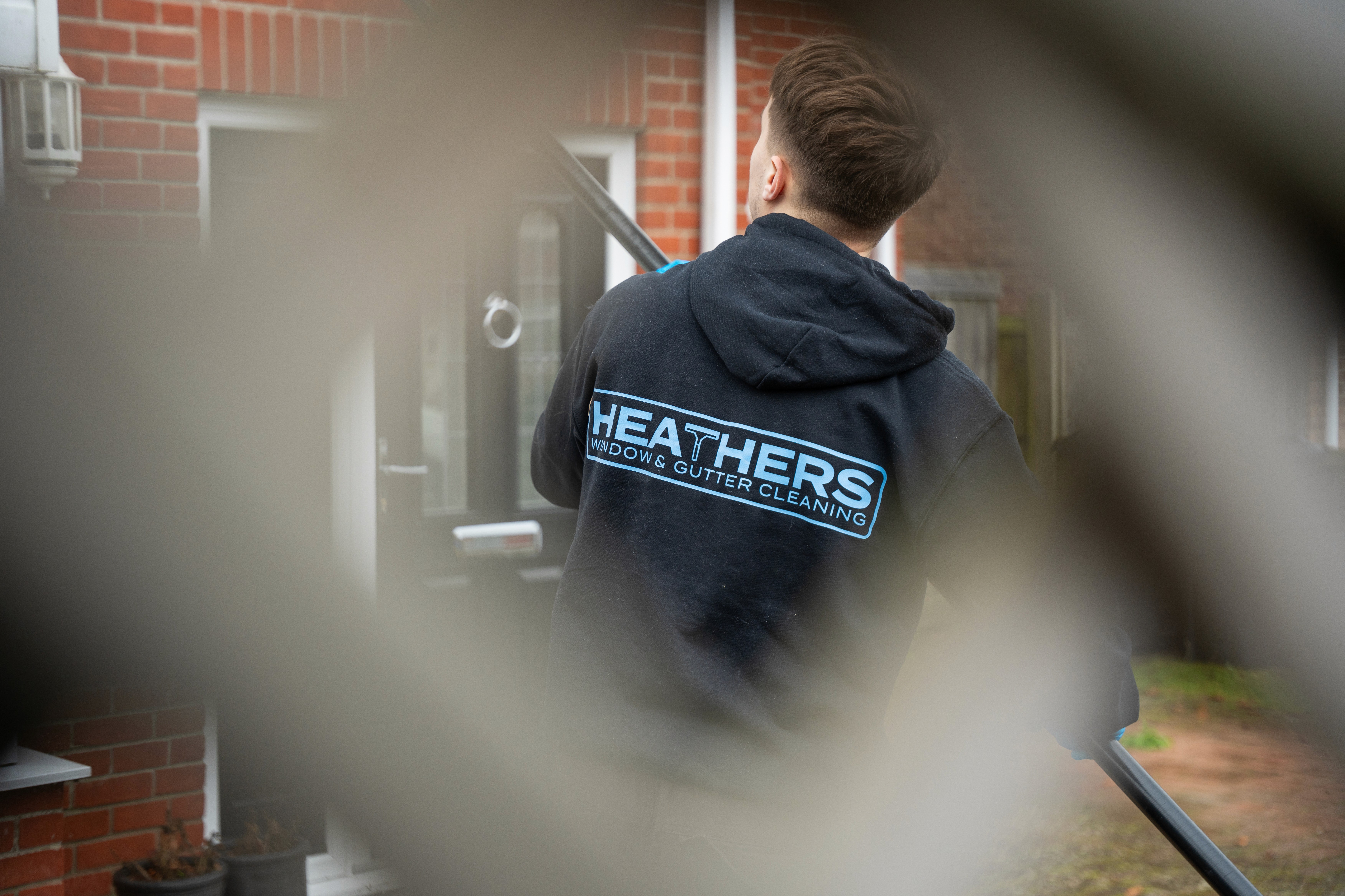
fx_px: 2241
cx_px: 672
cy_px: 448
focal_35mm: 60
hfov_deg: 33.4
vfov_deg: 22.6
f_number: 2.8
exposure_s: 1/100
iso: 200
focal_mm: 60
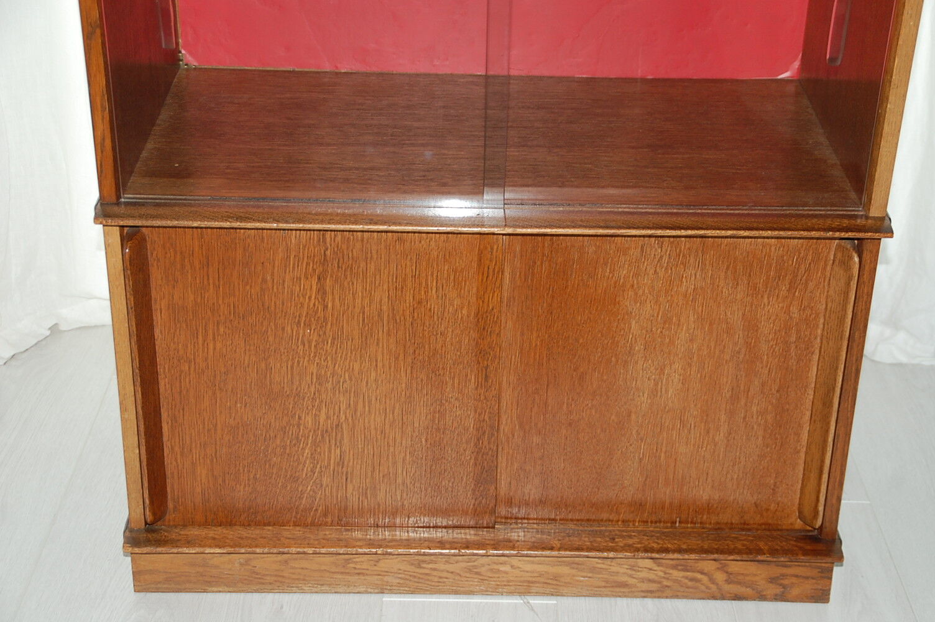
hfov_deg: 31.9
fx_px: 1635
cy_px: 311
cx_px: 468
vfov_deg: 21.5
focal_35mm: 63
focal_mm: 42
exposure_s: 1/60
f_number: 4.5
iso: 400
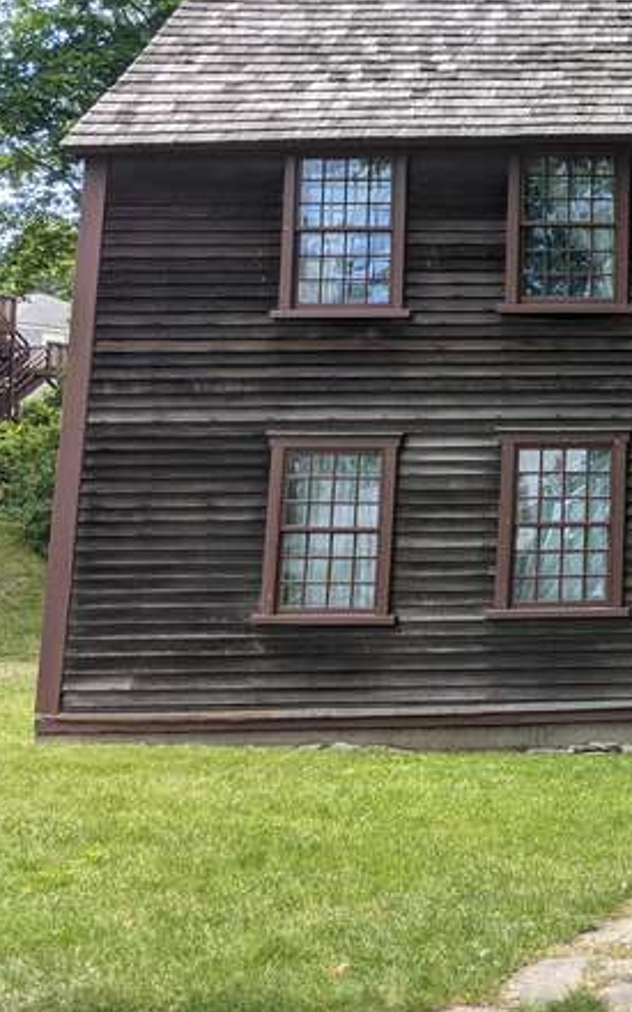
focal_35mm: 52
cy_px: 368
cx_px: 869
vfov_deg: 38.6
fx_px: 1433
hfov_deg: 21.8
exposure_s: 1/1117
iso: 65
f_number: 1.73
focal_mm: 4.38
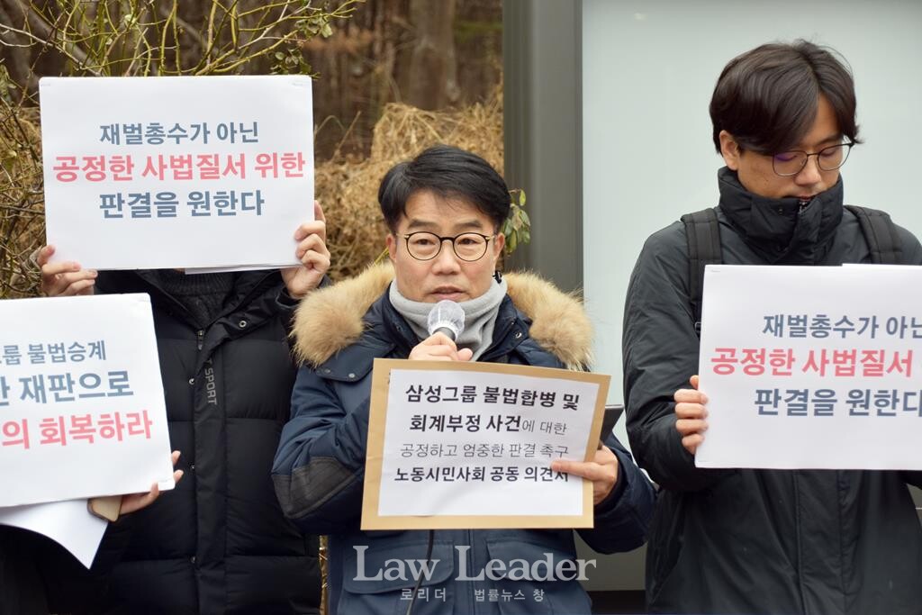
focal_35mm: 93
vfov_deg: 14.7
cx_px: 461
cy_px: 308
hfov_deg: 21.9
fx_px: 2382
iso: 250
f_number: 5
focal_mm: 62
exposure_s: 1/125
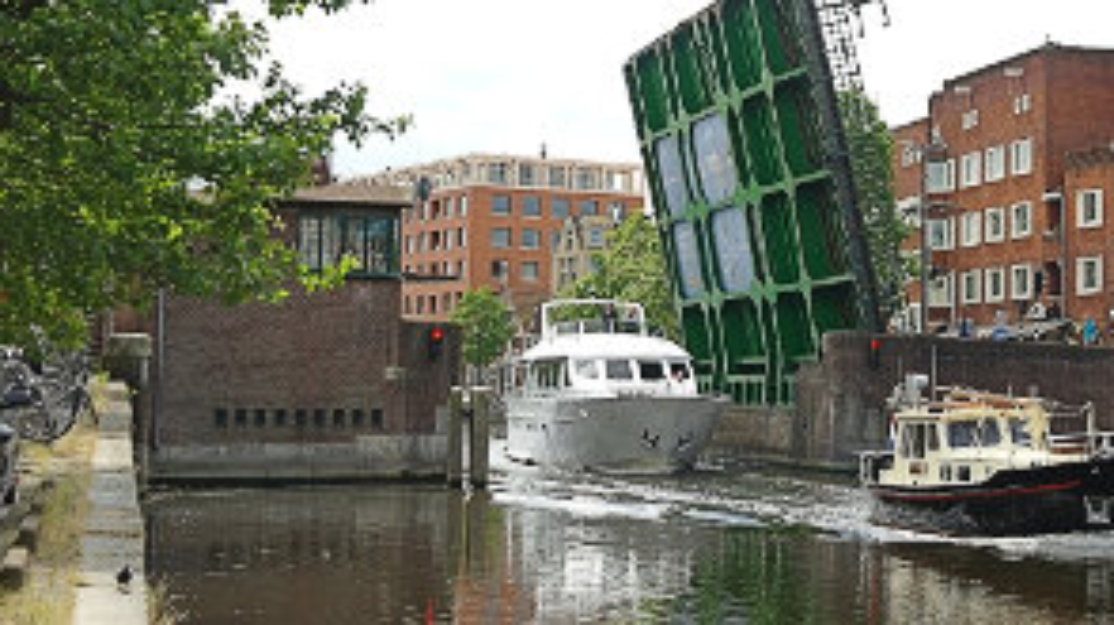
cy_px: 136
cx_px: 745
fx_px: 2155
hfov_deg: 28.8
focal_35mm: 73
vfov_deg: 16.4
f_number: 5.6
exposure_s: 1/180
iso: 100
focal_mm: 30
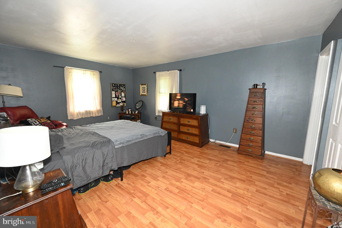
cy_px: 114
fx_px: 133
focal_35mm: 14
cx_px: 171
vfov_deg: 81.1
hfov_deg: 104.3
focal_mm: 14
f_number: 7.1
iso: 5000
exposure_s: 1/200
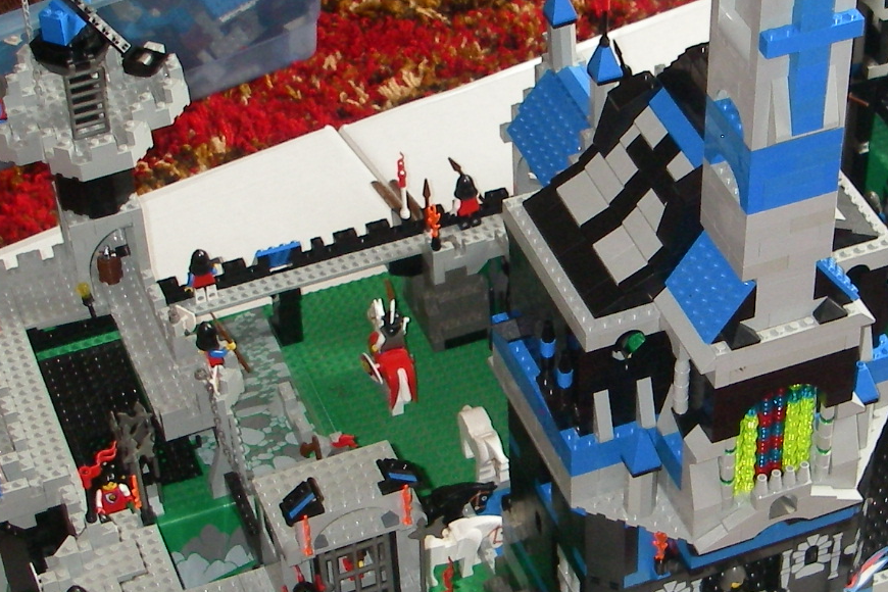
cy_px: 252
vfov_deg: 14.7
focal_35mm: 93
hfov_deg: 21.8
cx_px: 607
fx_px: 2294
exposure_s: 1/40
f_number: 3.3
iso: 200
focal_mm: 6.3
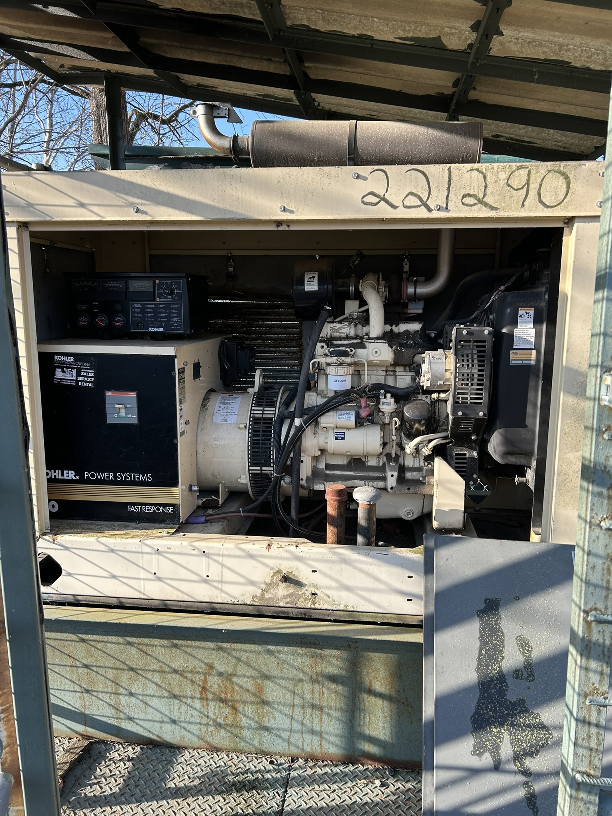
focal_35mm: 26
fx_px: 613
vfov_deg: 67.3
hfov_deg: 53.1
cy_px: 408
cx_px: 306
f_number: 1.5
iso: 50
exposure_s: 1/687
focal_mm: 5.7
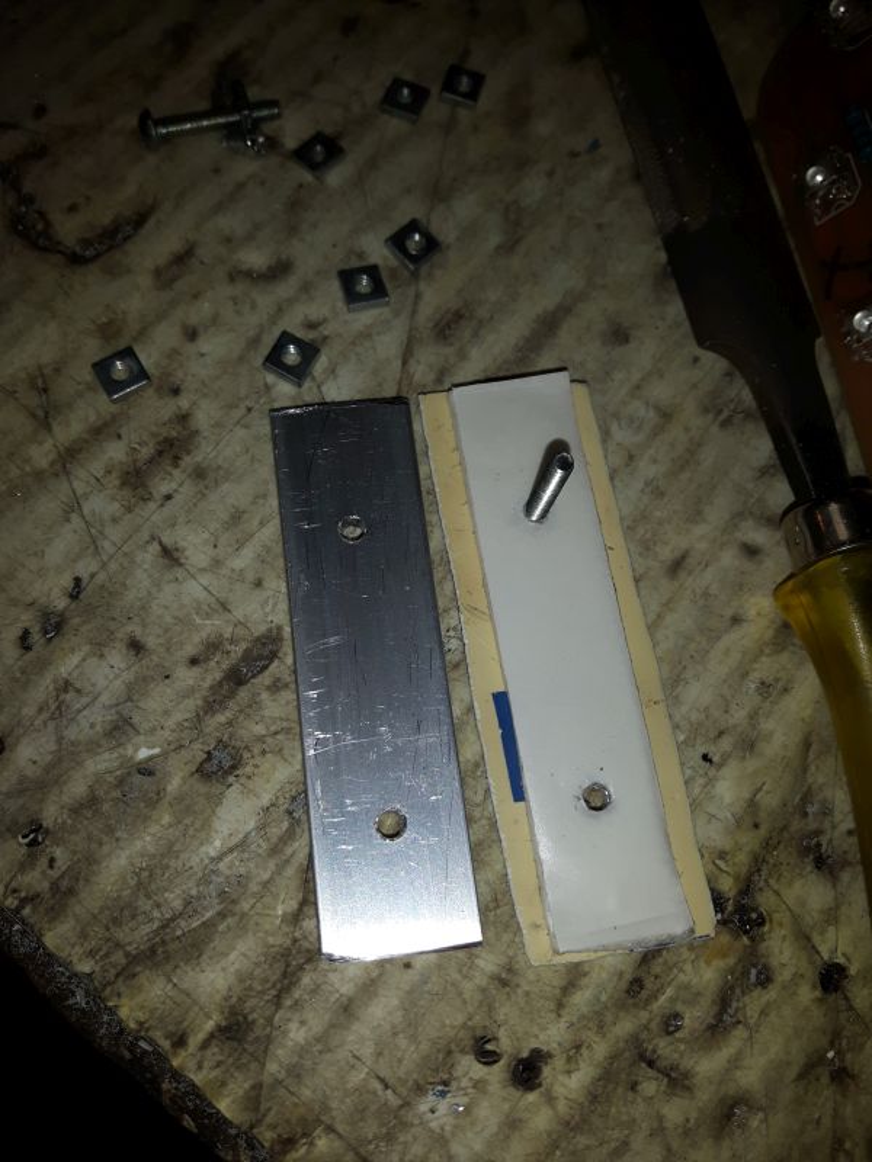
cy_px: 581
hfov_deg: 45.4
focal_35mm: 31
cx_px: 436
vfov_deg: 58.4
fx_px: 1041
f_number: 1.9
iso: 40
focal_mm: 3.7
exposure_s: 1/970
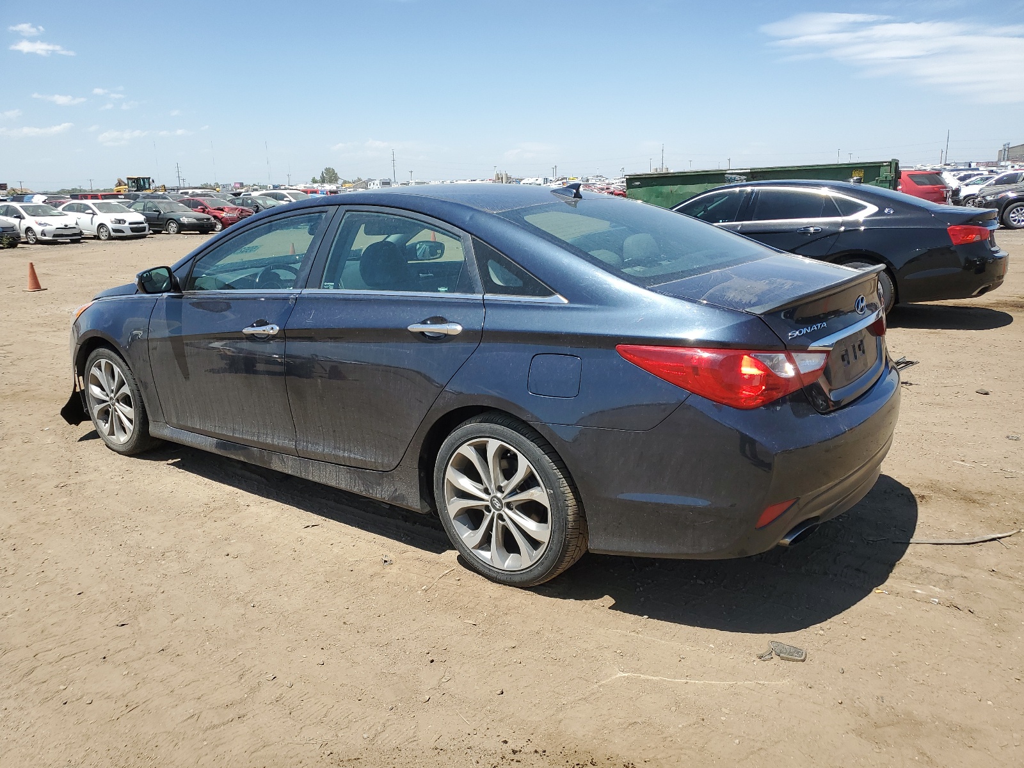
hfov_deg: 67.3
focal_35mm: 26
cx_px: 512
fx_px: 769
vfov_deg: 53.1
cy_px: 384
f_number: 1.5
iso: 50
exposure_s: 1/2500
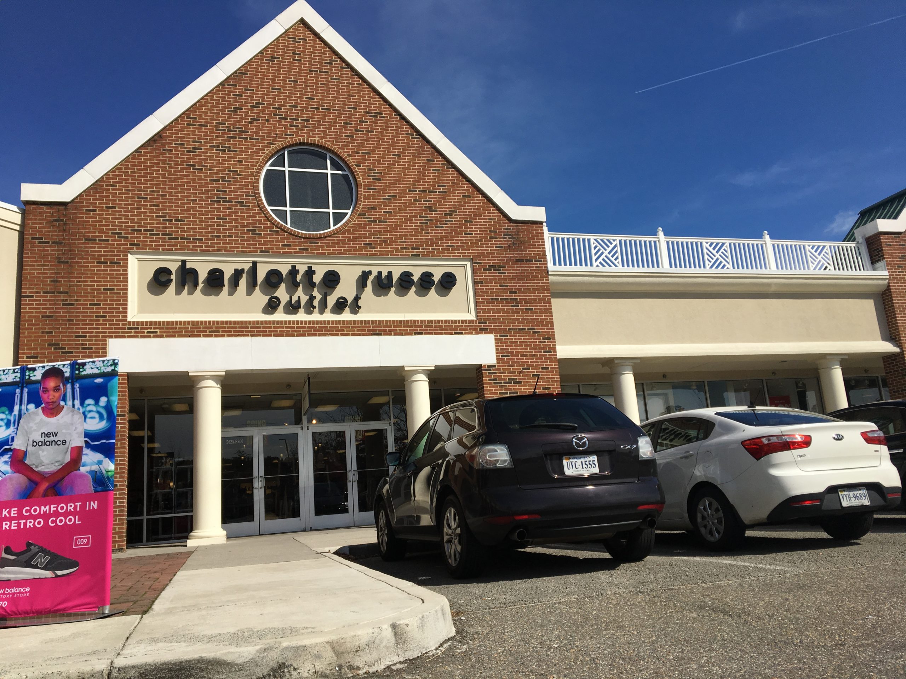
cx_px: 453
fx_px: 759
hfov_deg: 61.7
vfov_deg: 48.2
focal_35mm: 29
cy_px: 340
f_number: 2.2
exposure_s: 1/3344
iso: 25
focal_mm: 4.15
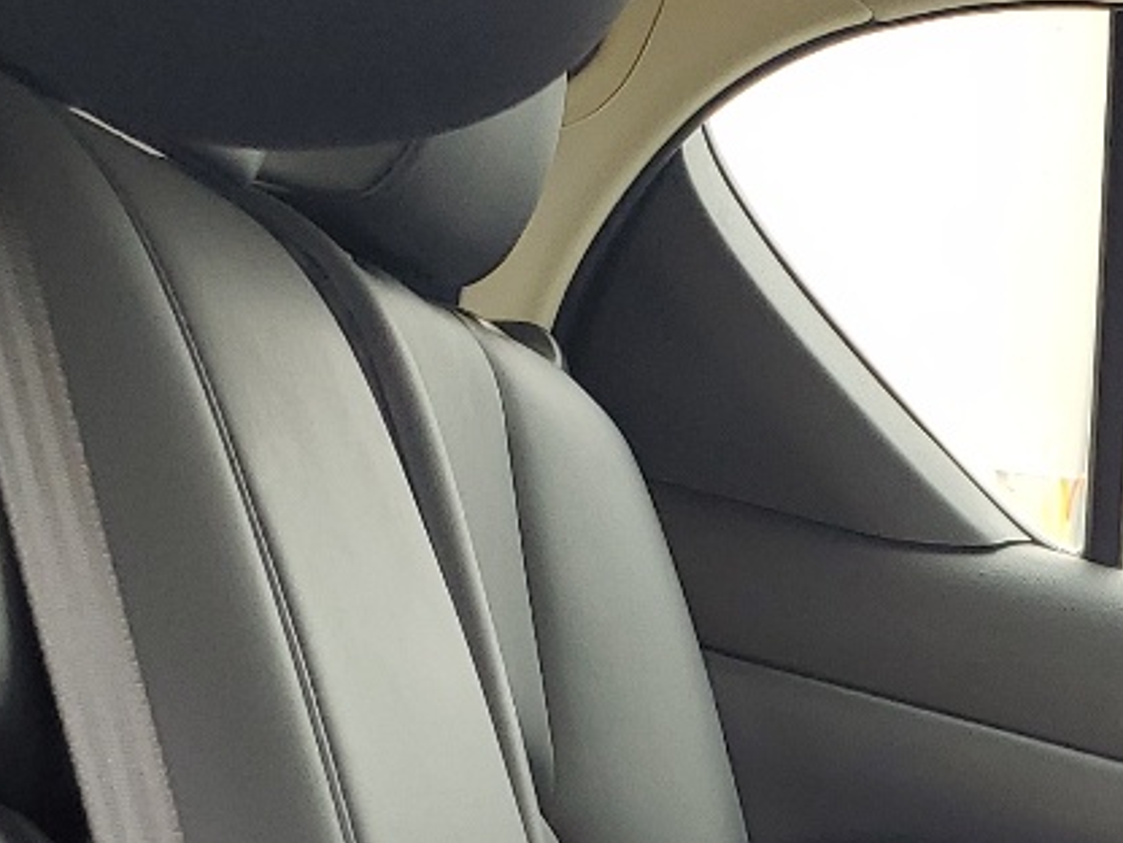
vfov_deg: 13.1
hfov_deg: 18.0
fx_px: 3244
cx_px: 1560
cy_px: 1589
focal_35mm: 100
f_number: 1.5
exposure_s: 1/182
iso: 50
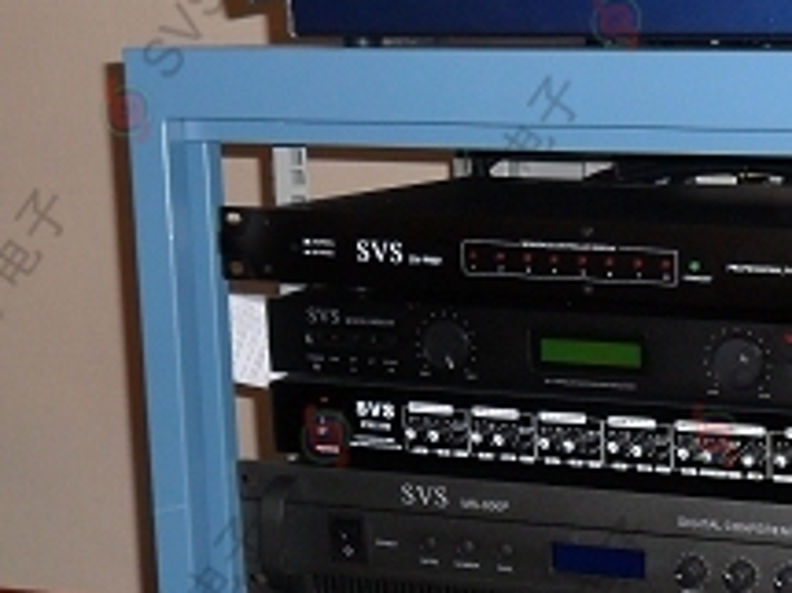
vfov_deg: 17.1
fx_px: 1967
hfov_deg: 21.9
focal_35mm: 86
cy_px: 422
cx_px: 799
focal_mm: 6.6
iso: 100
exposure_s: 1/45
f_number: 4
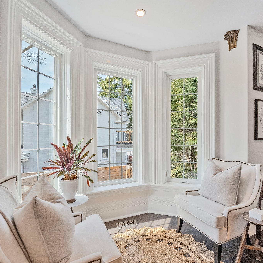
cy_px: 132
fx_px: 155
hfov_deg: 80.6
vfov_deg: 80.7
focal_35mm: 18
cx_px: 139
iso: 800
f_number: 8
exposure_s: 1/250
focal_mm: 14
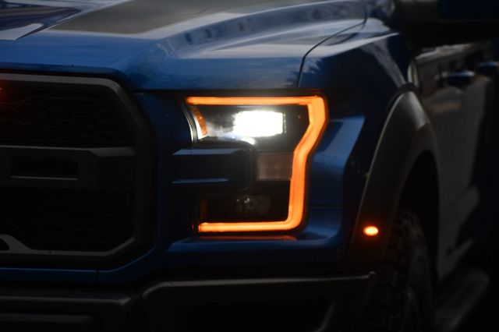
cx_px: 250
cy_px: 166
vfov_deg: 8.7
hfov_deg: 13.1
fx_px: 2175
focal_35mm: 157
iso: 360
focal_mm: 105
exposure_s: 1/250
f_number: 5.6
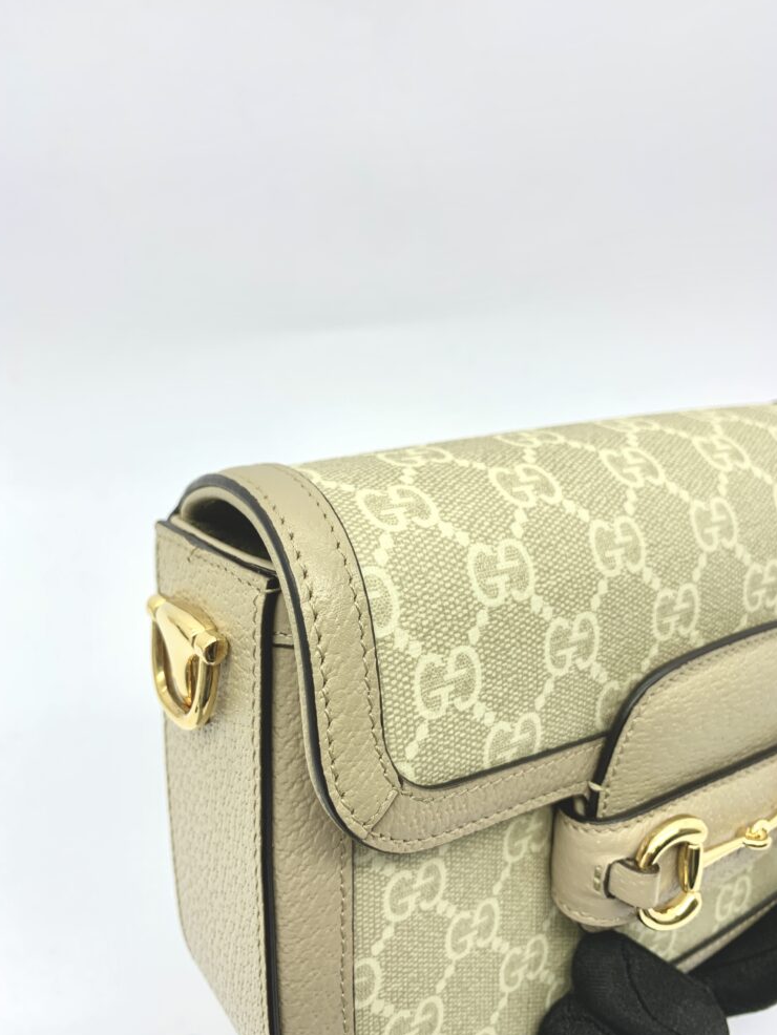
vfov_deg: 65.3
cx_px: 376
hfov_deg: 51.4
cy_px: 529
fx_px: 808
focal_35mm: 27
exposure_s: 1/103
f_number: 1.8
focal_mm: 4.25
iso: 25
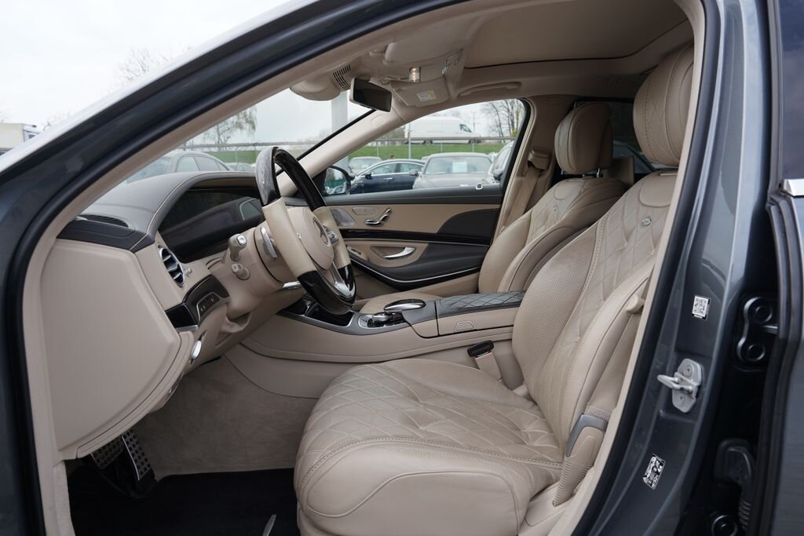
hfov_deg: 73.7
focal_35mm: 24
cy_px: 268
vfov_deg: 53.1
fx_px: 536
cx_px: 402
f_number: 6.3
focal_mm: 24
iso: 100
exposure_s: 1/160
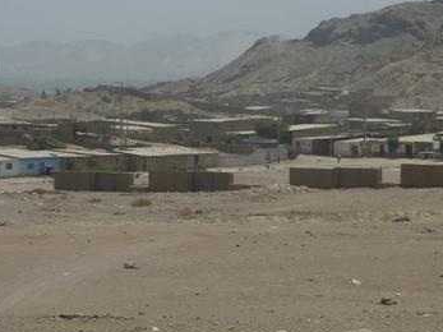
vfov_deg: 8.2
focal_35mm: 180
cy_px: 52
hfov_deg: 11.0
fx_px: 2303
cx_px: 234
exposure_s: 1/1000
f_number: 5.6
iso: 80
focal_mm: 17
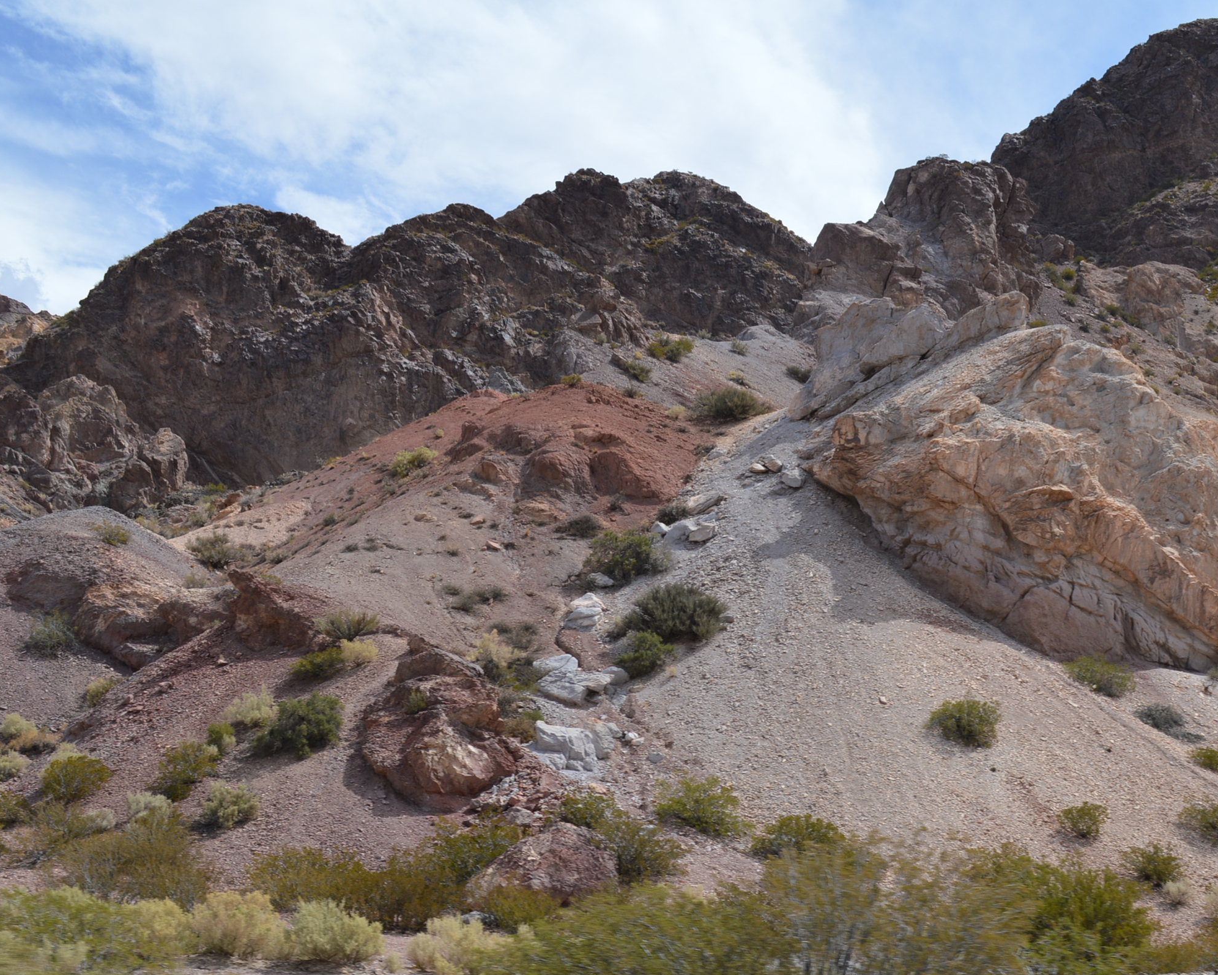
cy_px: 602
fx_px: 1839
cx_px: 730
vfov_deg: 29.6
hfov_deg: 36.5
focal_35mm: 51
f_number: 8
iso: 100
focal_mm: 24
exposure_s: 1/250
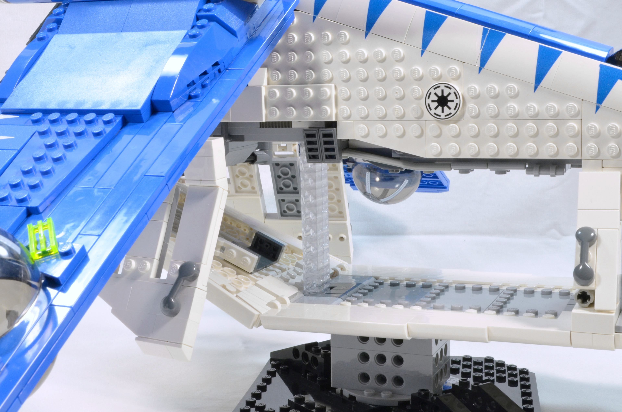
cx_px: 294
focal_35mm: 58
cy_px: 198
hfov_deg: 34.5
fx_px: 1000
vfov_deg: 23.3
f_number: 20
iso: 400
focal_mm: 30
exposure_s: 1/4
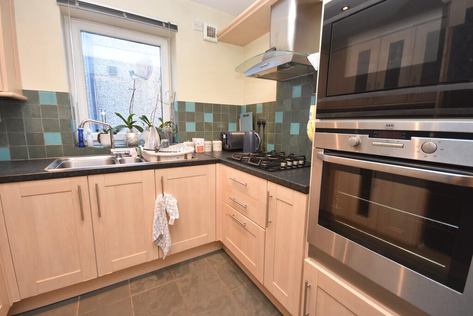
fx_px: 197
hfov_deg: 100.4
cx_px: 236
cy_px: 158
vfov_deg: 77.3
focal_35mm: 15
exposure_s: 1/60
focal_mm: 10
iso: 720
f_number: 4
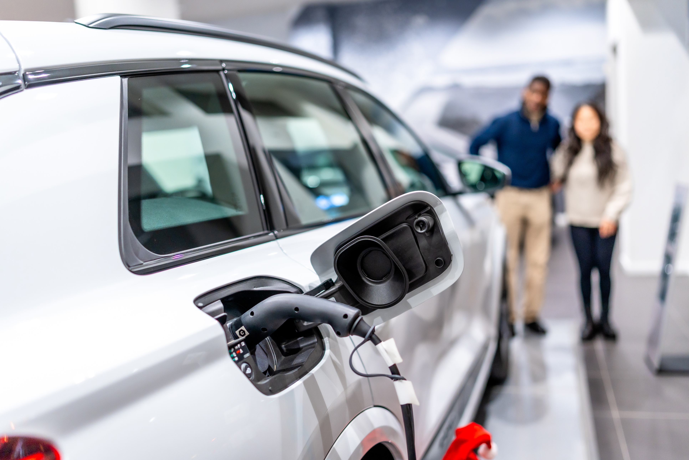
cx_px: 344
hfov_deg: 54.4
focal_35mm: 35
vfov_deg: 37.9
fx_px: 670
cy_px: 230
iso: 400
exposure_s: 1/320
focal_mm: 35
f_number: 1.4
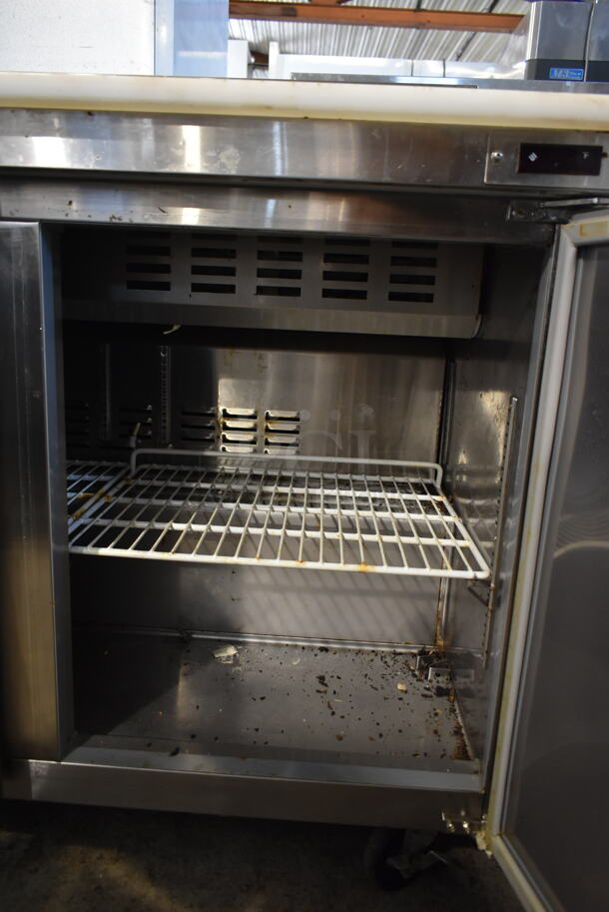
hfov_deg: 48.0
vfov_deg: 67.3
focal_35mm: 27
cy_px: 456
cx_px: 304
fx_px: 684
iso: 1100
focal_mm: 18
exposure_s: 1/30
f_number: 3.5
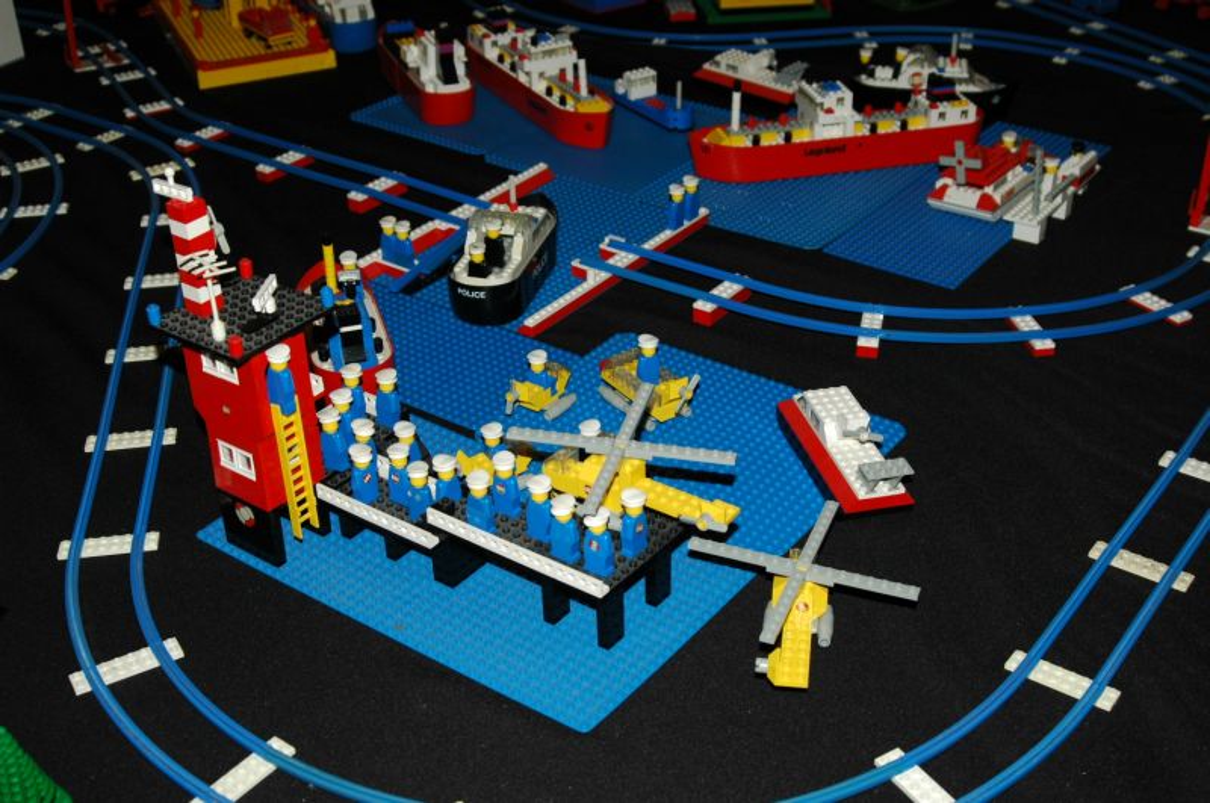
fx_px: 1561
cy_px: 402
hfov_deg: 42.4
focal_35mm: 46
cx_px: 605
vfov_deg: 28.9
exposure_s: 1/125
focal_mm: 31
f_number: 5.6
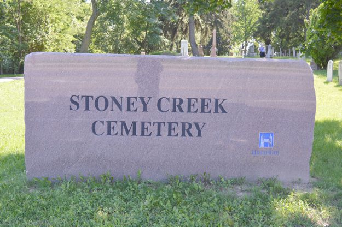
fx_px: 356
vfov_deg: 35.5
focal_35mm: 38
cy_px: 114
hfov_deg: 51.3
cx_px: 171
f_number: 5.6
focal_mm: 25
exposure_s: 1/125
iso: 180
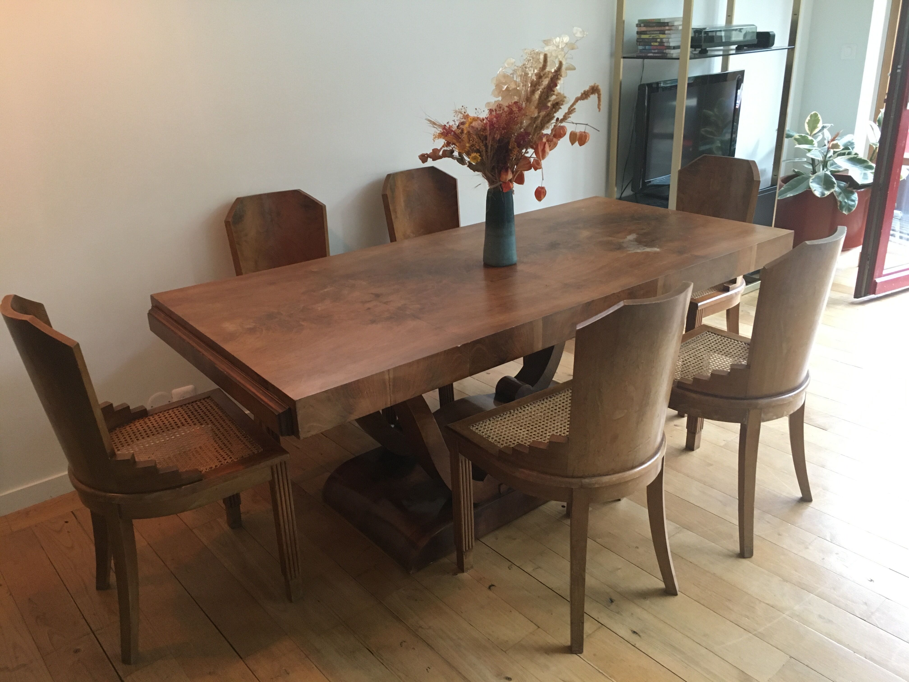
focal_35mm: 29
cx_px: 454
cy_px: 341
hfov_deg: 61.7
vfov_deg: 48.2
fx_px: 762
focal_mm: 4.15
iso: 200
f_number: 2.2
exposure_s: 1/20
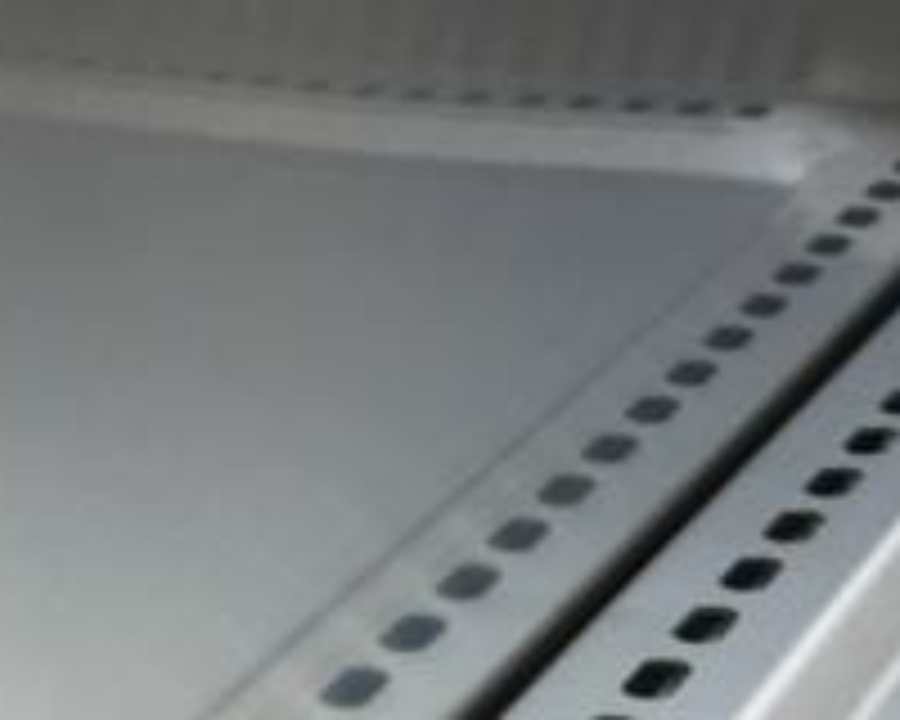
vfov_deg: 13.0
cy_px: 1062
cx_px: 76
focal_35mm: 113
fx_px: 3010
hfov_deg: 16.8
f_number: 2.2
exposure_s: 1/33
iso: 32
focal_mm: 4.15
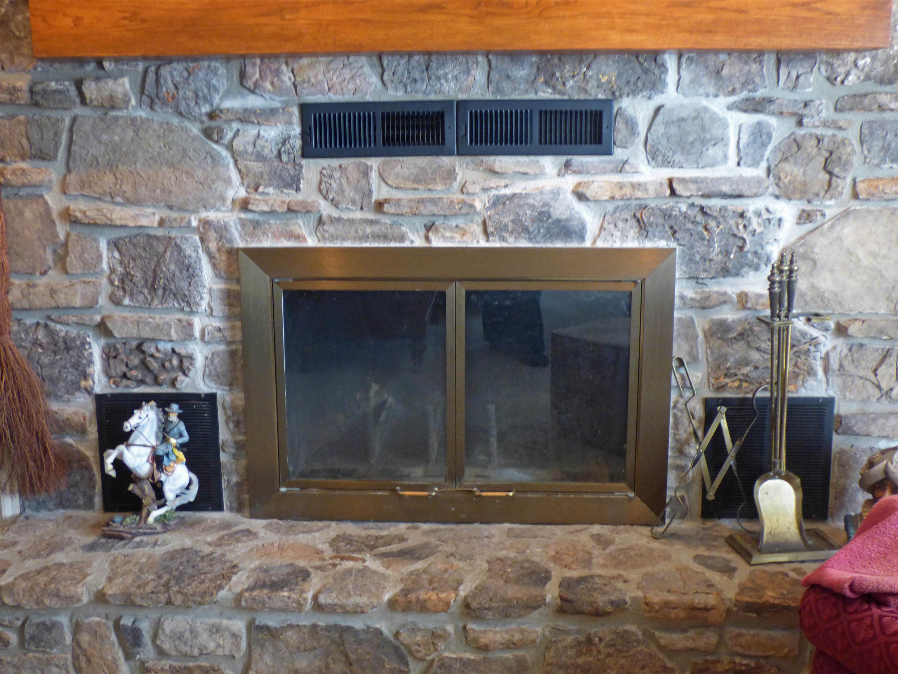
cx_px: 449
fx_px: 1115
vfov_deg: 33.6
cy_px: 337
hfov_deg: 43.9
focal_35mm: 43
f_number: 3.6
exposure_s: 1/10
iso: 400
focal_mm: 7.37
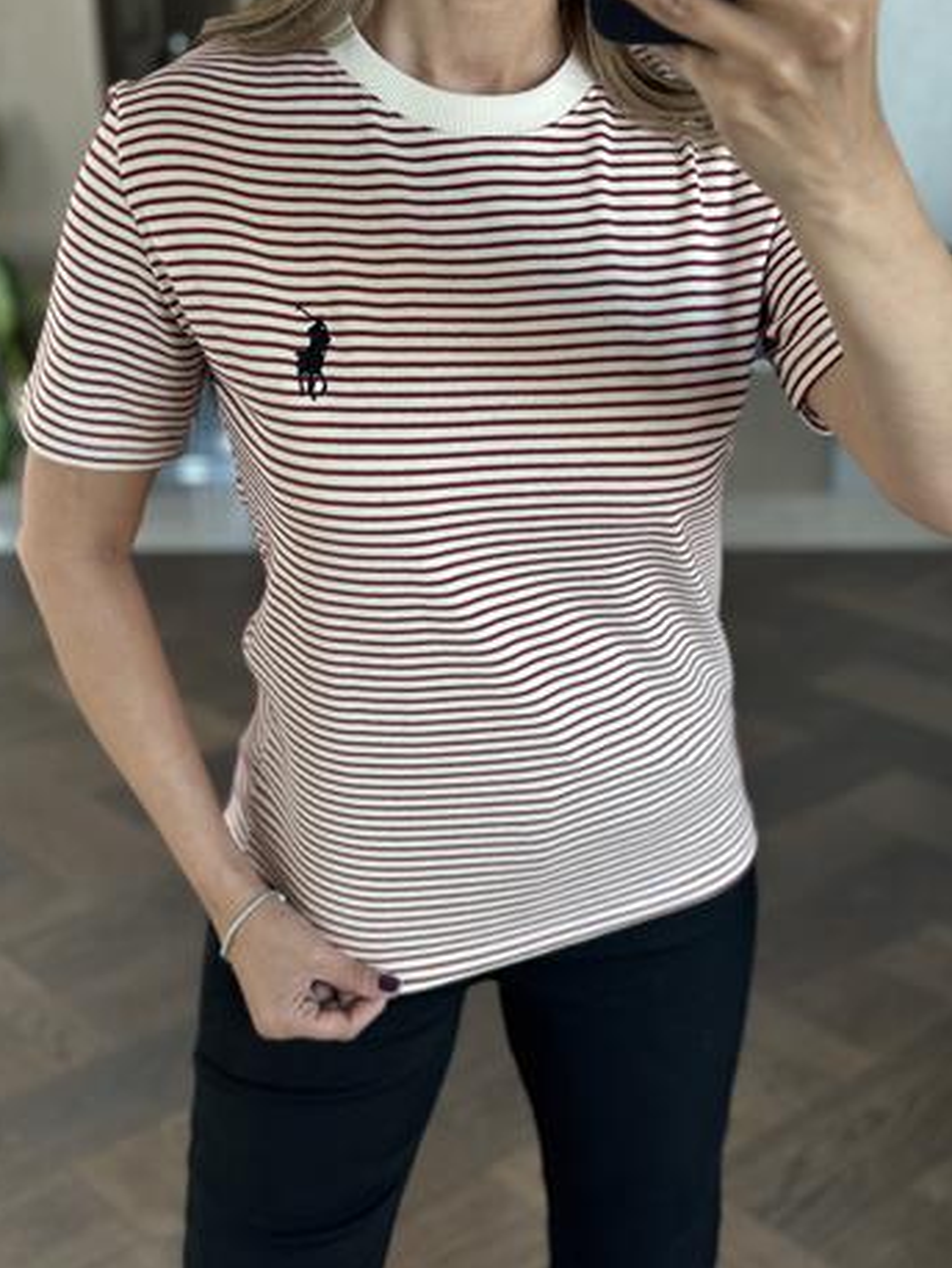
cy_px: 601
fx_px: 1942
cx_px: 465
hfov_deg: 27.5
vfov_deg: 36.1
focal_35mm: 53
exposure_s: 1/60
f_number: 1.78
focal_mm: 6.86
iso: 125
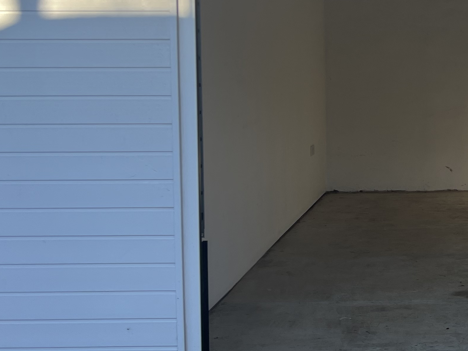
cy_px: 94
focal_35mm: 66
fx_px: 892
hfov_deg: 27.3
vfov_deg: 22.1
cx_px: 492
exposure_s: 1/982
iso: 50
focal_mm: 5.7
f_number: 1.5
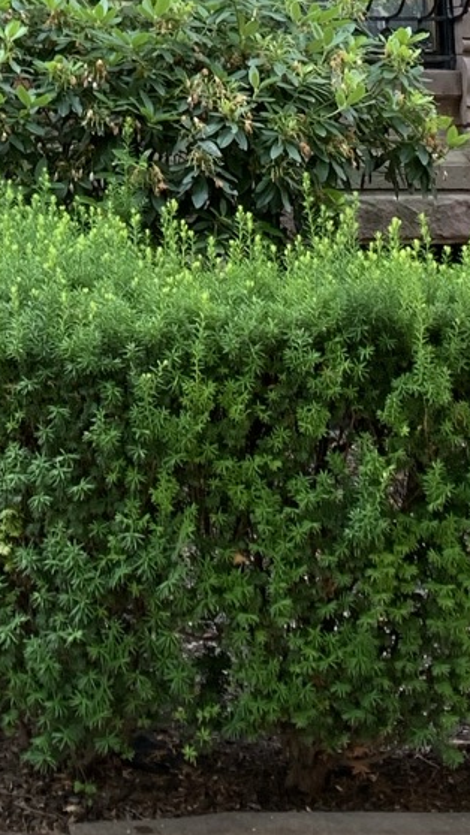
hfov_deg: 11.4
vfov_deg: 18.2
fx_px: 2303
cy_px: -432
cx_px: -76
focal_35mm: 104
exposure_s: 1/122
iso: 32
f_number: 1.8
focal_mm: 4.25
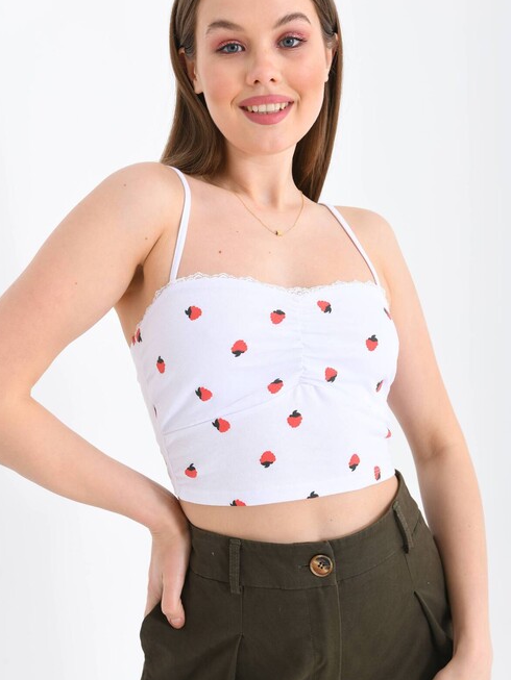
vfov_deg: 36.1
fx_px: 1043
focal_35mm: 53
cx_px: 254
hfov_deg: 27.5
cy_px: 297
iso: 160
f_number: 6.3
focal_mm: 48
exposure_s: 1/125
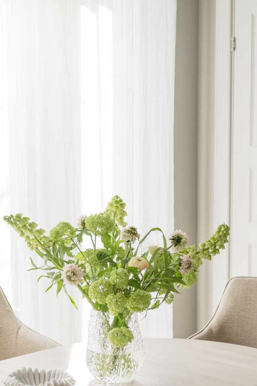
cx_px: 108
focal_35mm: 113
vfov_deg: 17.8
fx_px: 1210
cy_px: 349
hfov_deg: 12.1
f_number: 4
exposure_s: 1/320
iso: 100
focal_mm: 54
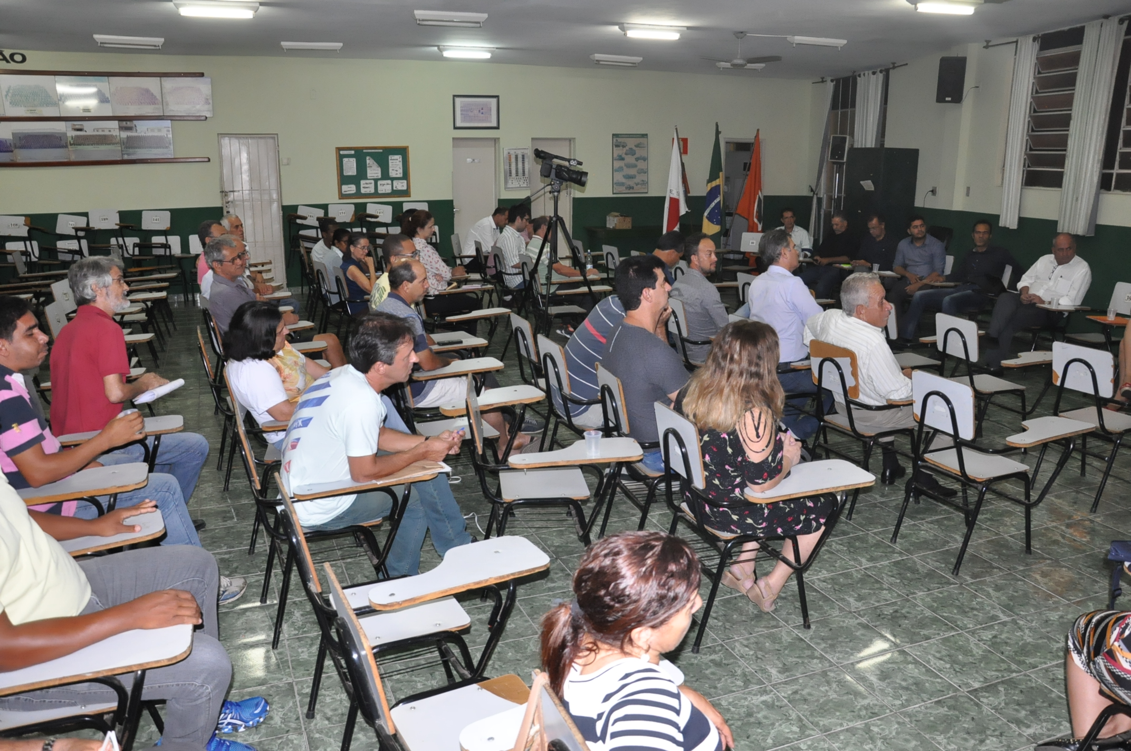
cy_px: 376
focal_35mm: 27
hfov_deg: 67.4
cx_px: 566
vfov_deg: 47.8
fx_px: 847
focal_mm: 18
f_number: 5
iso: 2000
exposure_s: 1/60
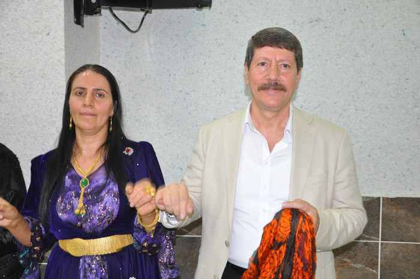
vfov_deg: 35.4
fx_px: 437
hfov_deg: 51.3
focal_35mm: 38
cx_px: 210
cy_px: 140
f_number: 4.5
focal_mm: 25
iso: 1250
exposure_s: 1/60
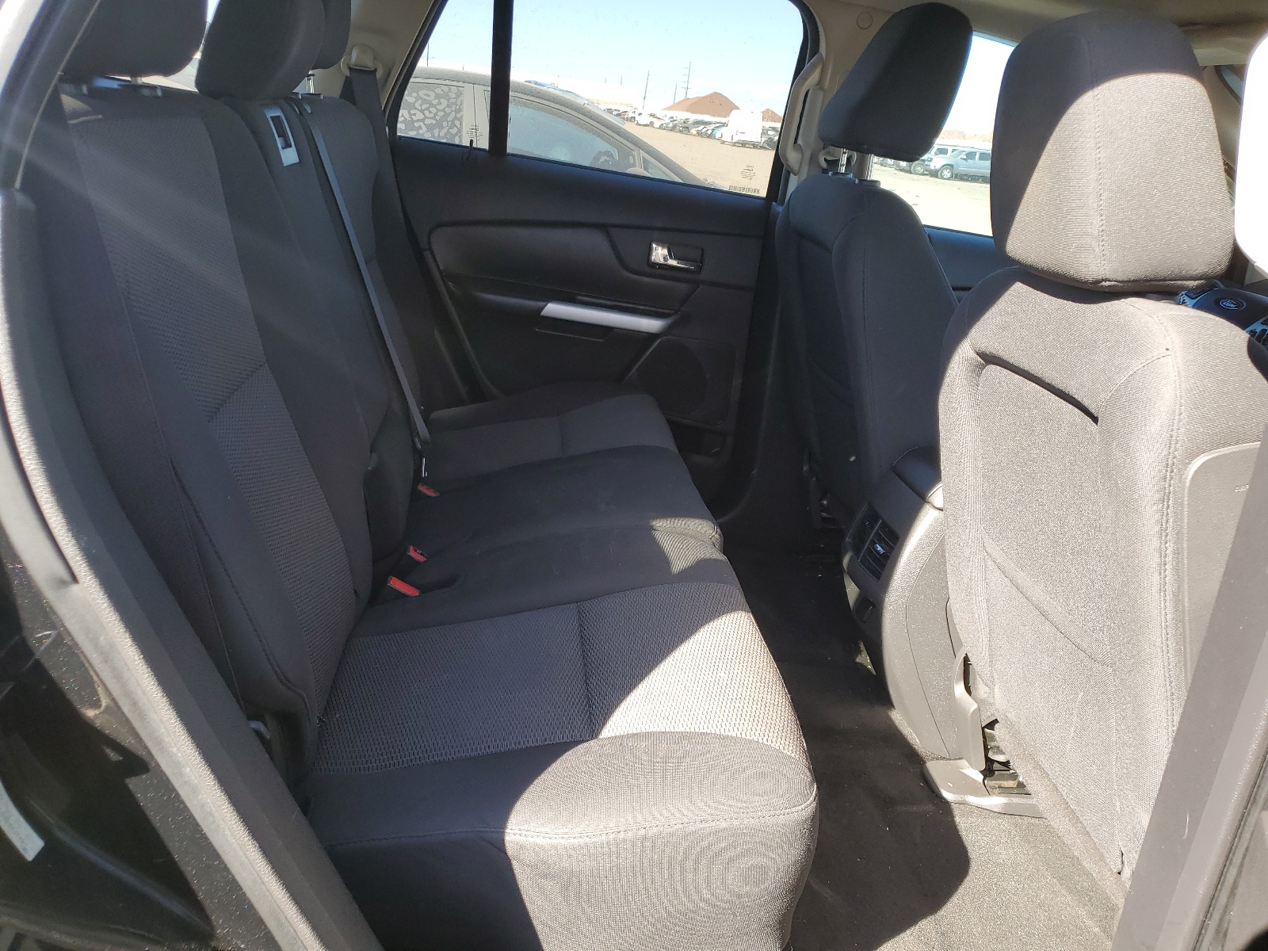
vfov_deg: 53.1
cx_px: 634
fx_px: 952
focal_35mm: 26
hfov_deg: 67.3
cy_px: 476
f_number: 1.5
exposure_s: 1/250
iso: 50
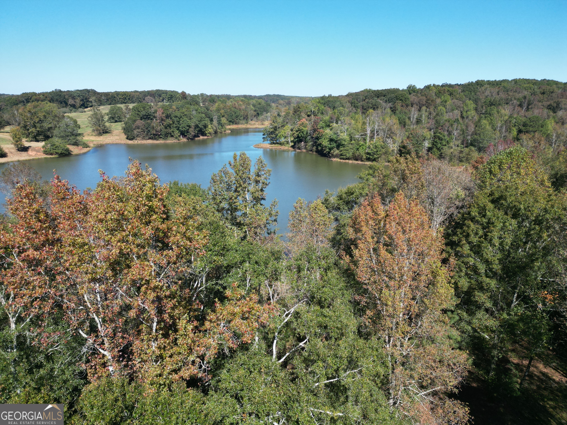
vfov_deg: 56.8
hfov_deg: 71.6
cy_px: 212
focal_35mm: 24
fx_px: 393
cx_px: 284
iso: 140
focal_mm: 6.72
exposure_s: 1/2500
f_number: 1.7
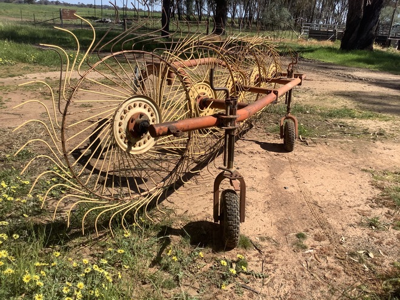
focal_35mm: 31
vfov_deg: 45.4
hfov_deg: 58.4
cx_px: 200
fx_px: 358
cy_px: 150
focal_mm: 3.3
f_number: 2.4
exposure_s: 1/1235
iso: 25
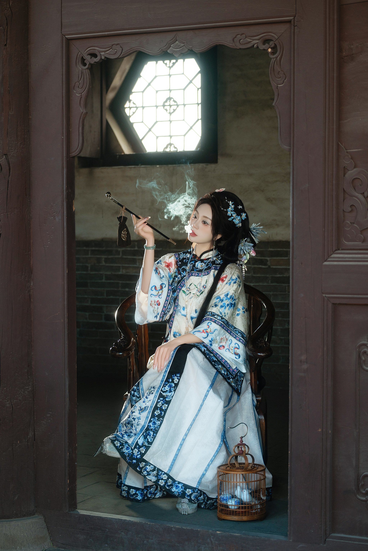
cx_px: 184
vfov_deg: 24.2
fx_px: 1288
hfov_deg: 16.3
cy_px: 276
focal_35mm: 84
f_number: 2.8
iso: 160
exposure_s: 1/125
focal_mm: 56.3
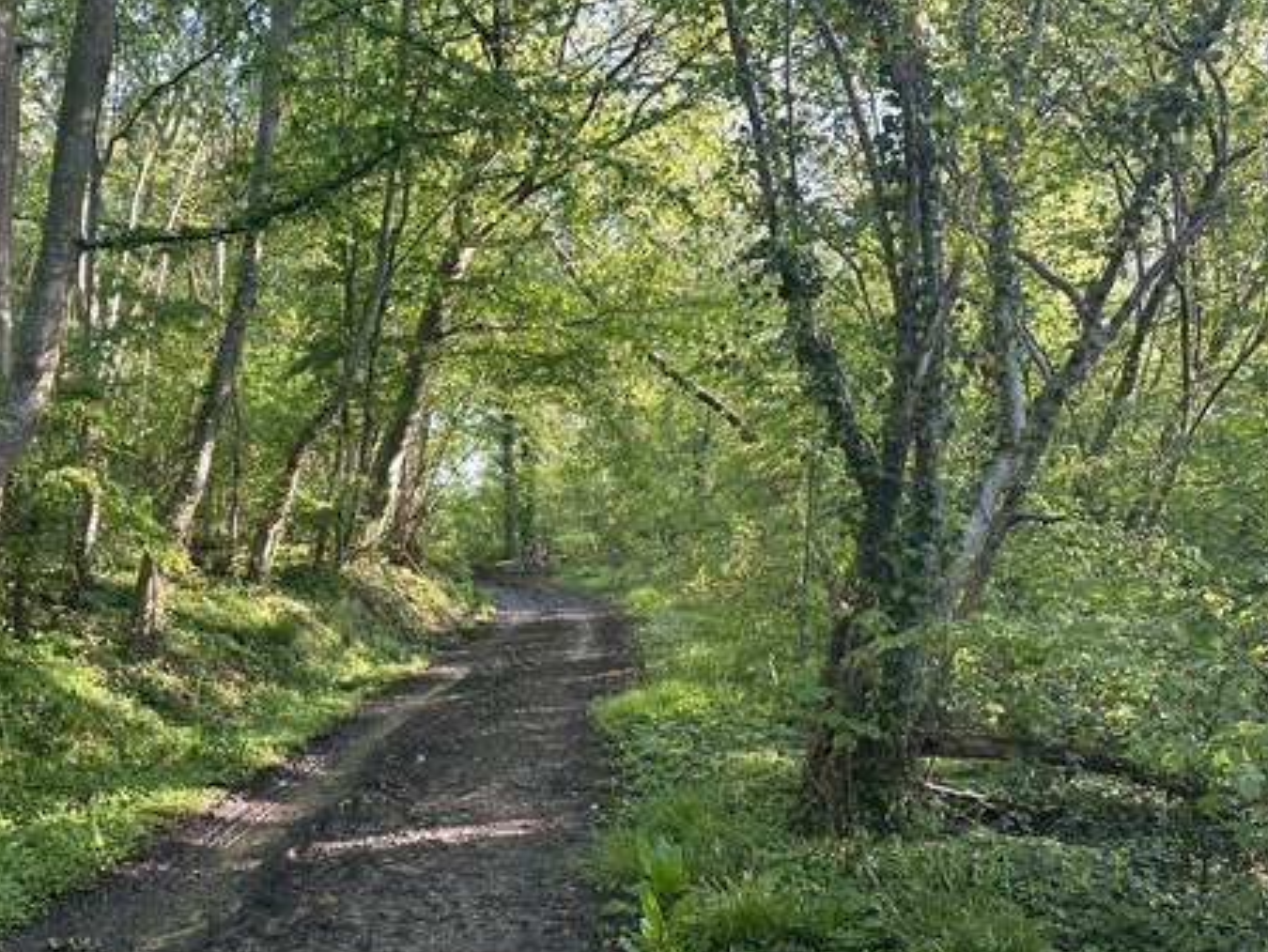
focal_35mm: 32
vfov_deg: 43.9
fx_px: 1173
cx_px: 507
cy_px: 580
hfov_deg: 56.4
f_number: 1.78
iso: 100
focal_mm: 6.86
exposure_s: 1/121
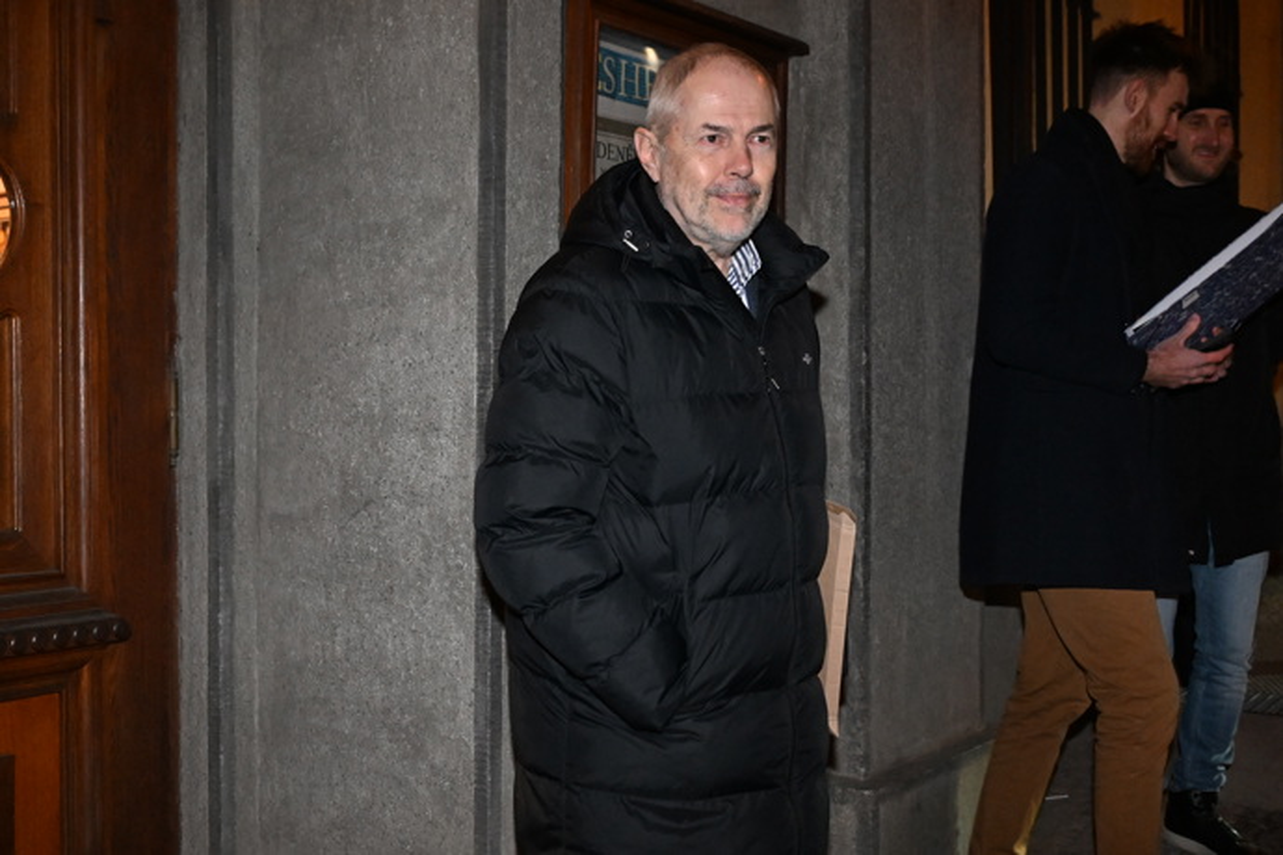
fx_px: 1497
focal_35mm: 42
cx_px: 642
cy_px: 428
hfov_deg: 46.4
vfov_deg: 31.9
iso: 5000
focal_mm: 28.5
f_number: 3.5
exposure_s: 1/160
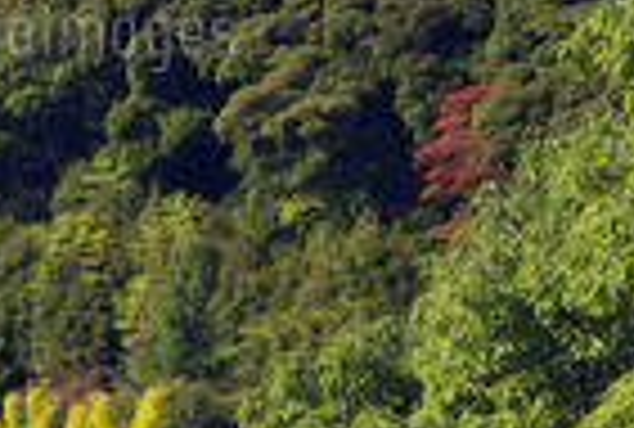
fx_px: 2880
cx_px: -553
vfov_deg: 8.2
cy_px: 725
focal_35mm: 163
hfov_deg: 11.5
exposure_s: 1/30
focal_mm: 36
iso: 100
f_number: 11
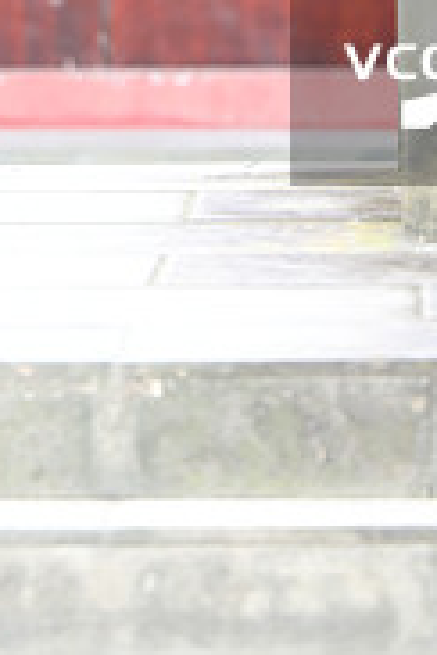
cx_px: 134
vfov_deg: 4.5
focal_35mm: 451
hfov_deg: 3.0
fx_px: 8211
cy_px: -601
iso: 200
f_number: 2.8
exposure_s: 1/125
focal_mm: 103
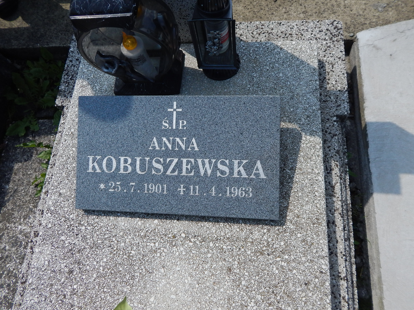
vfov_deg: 54.9
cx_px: 207
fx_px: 299
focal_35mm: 25
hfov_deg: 69.4
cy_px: 158
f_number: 6
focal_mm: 4
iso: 125
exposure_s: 1/800
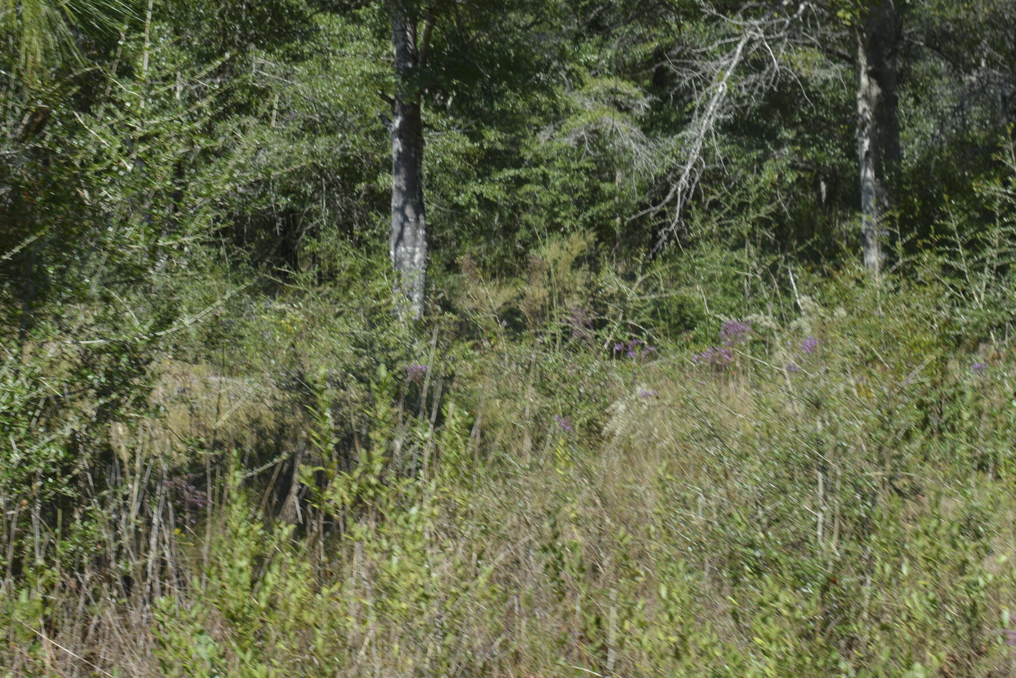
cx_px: 533
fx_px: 1721
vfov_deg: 22.3
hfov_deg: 32.9
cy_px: 309
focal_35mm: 61
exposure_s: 1/250
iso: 140
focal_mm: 24
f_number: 8
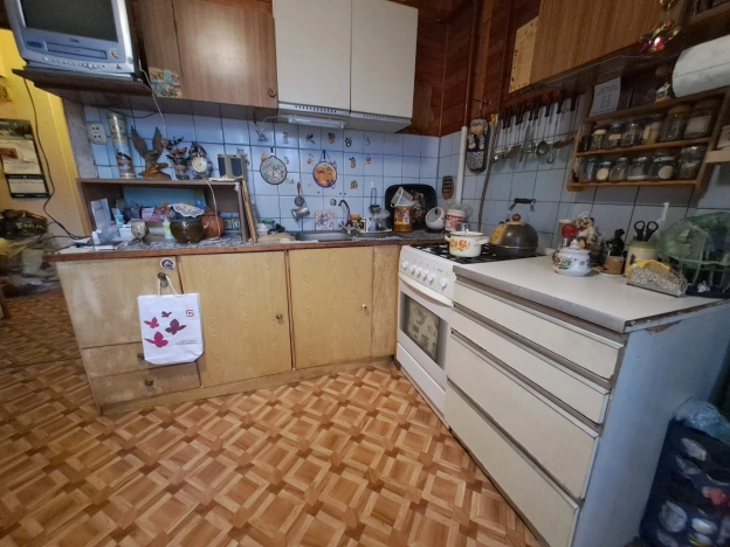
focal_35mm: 13
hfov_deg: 106.2
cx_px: 365
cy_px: 274
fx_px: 274
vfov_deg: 89.9
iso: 1000
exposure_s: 1/20
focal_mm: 1.42
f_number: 2.2
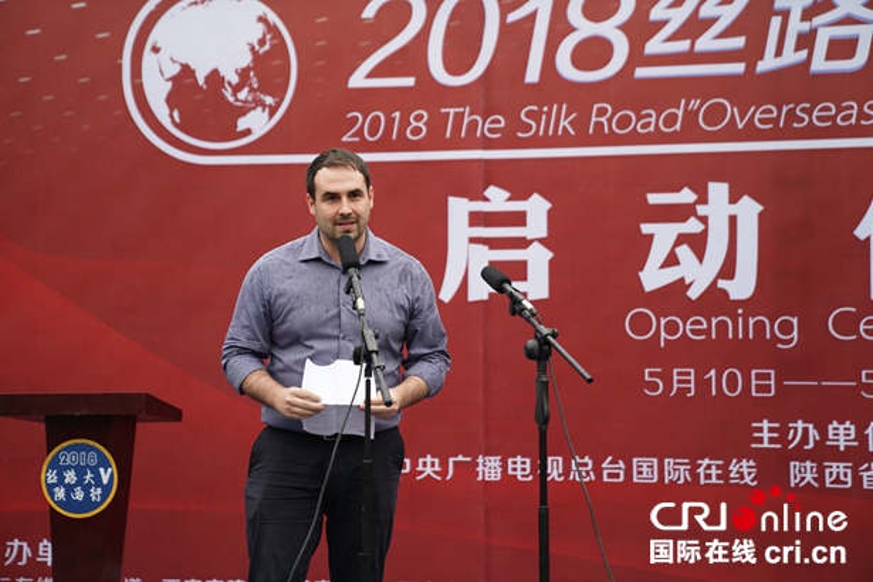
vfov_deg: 19.5
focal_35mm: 70
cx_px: 436
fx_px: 1697
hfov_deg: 28.8
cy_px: 291
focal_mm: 70
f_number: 2.8
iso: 800
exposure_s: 1/640
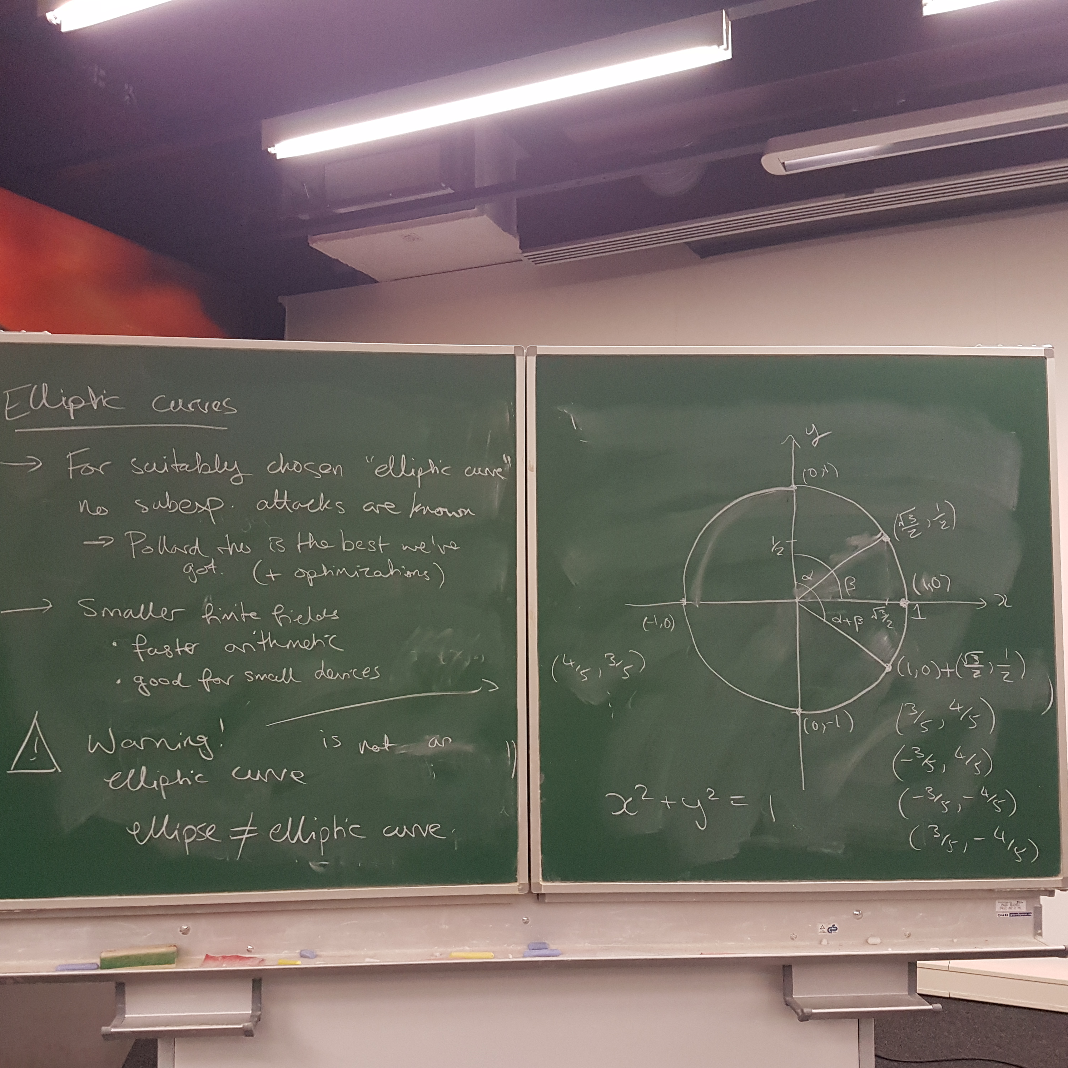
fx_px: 1082
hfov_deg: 52.5
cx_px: 507
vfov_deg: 52.5
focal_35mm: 31
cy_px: 540
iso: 160
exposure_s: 1/50
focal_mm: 4.2
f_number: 1.7
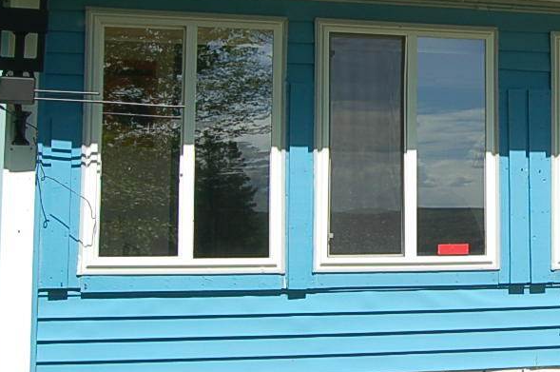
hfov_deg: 27.6
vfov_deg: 19.6
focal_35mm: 69
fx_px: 1072
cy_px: 119
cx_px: 563
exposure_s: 1/320
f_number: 9
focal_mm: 18
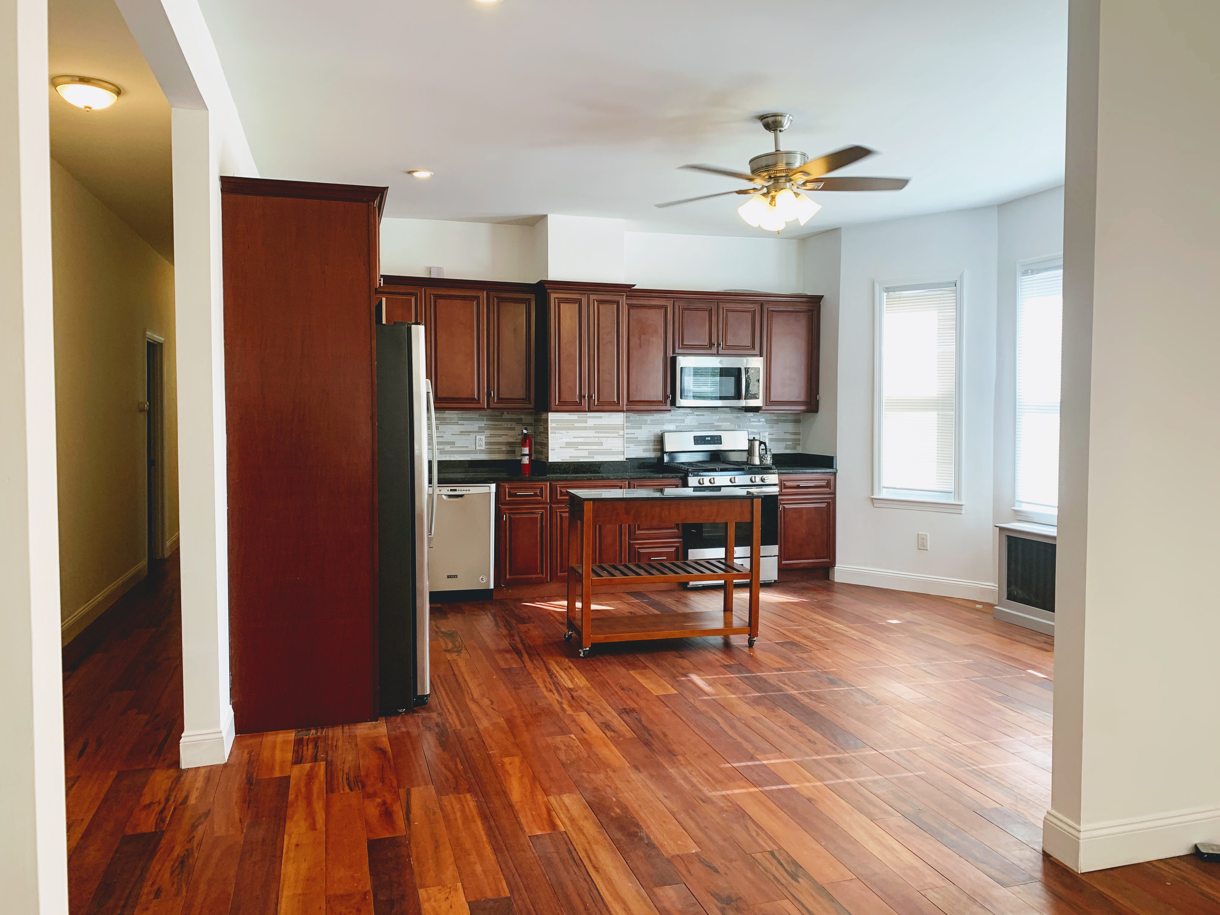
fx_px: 916
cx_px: 610
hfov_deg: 67.3
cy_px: 458
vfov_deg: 53.1
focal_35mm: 26
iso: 64
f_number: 1.8
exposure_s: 1/120
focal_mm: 4.25
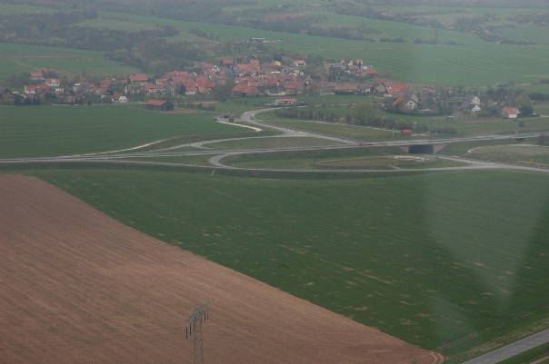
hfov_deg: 19.5
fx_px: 1599
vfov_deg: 13.0
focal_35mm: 105
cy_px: 182
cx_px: 274
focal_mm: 70
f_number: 9
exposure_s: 1/320
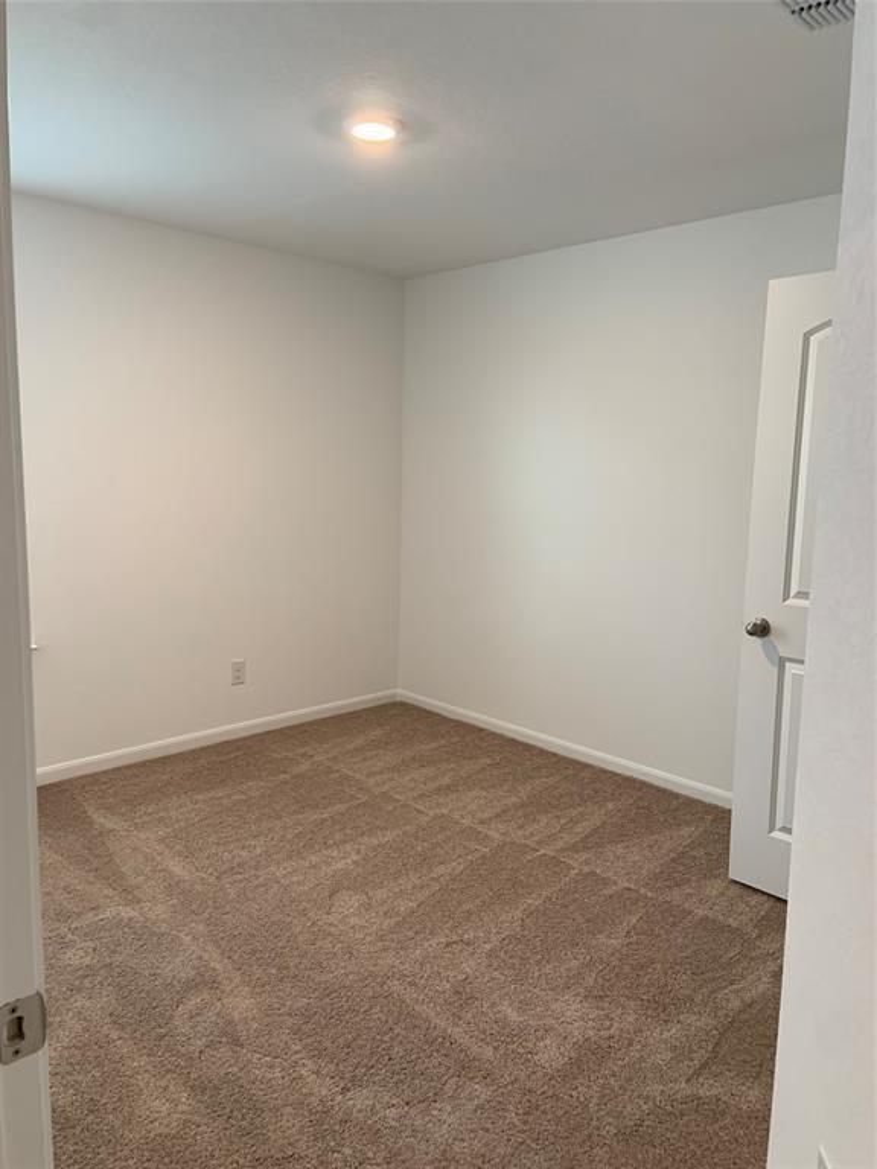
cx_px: 438
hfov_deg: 53.1
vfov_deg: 67.3
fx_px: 878
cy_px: 584
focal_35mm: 26
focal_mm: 4.25
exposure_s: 1/60
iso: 125
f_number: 1.8
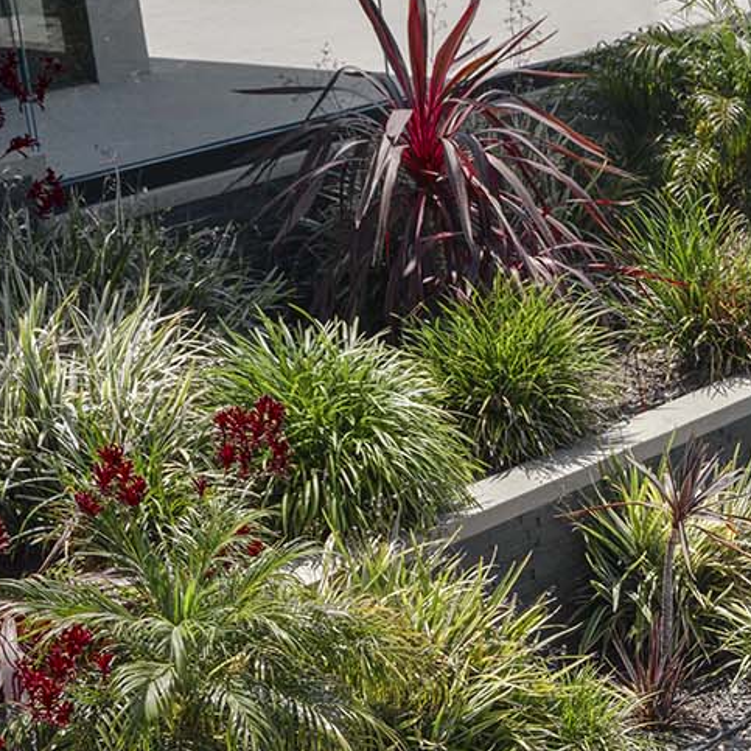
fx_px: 3191
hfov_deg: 12.3
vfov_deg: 12.9
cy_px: 1028
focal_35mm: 130
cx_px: 1343
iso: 100
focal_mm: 47.3
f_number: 11
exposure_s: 1/15
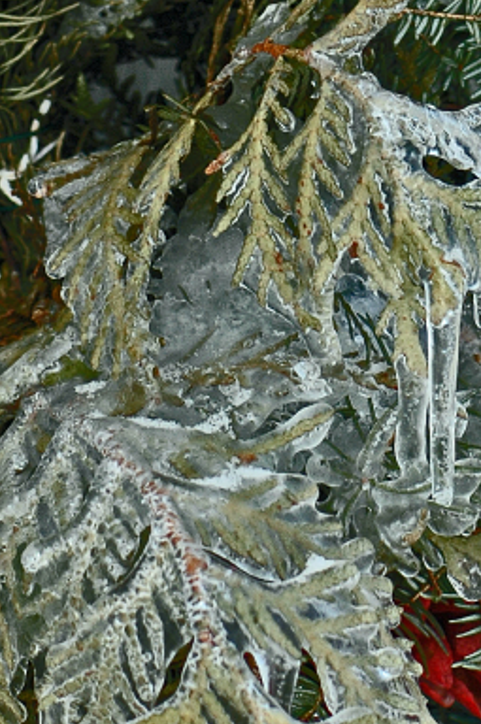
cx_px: 492
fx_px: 7535
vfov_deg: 5.5
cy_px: -17
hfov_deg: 3.7
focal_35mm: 375
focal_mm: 80
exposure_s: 1/125
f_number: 5.6
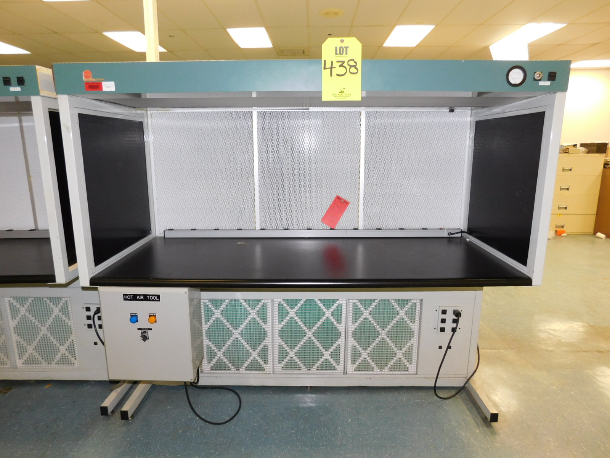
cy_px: 229
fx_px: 405
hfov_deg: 73.9
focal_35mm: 23
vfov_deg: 58.9
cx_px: 305
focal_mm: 4
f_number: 3
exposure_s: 1/30
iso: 200
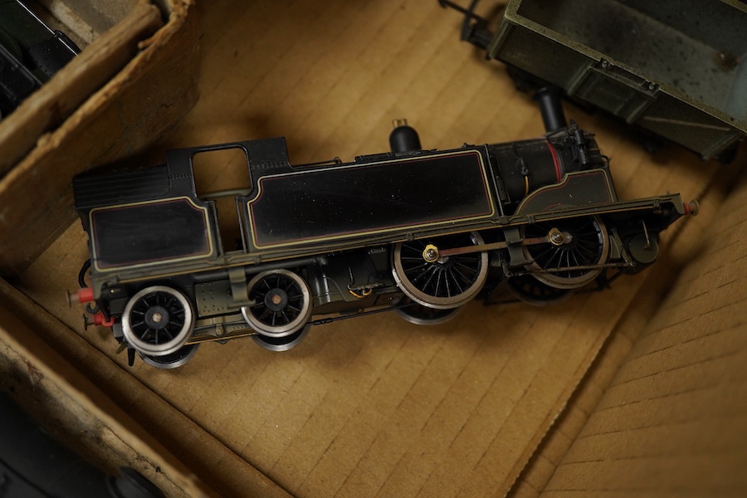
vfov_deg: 29.9
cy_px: 249
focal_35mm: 45
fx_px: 934
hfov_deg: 43.6
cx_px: 374
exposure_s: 1/160
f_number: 3.5
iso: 1250
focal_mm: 30
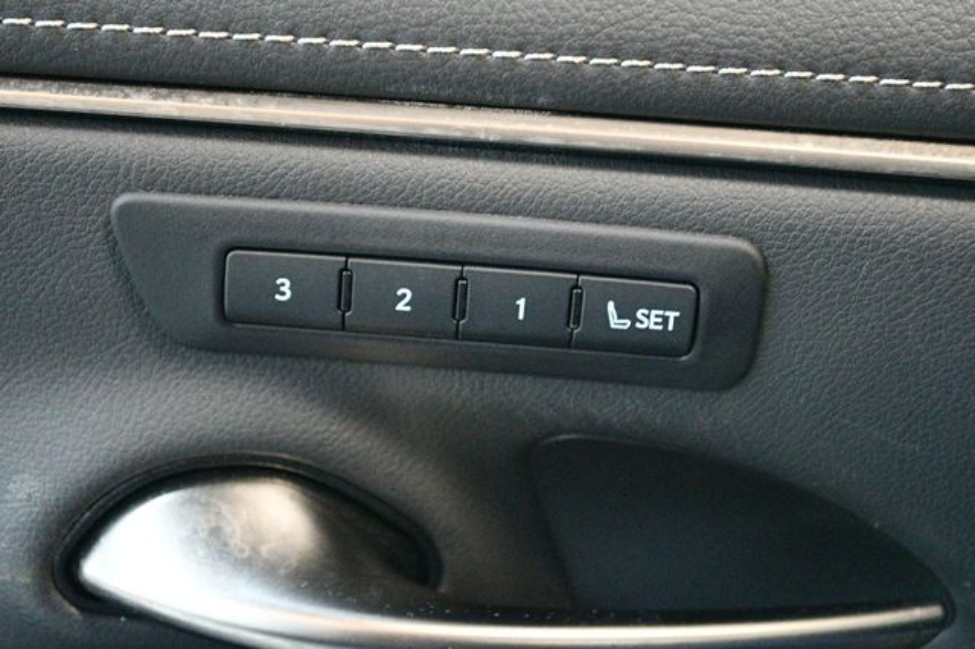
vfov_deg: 18.9
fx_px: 1949
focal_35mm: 72
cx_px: 488
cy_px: 324
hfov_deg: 28.1
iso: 12800
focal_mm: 48
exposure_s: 1/50
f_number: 5.6
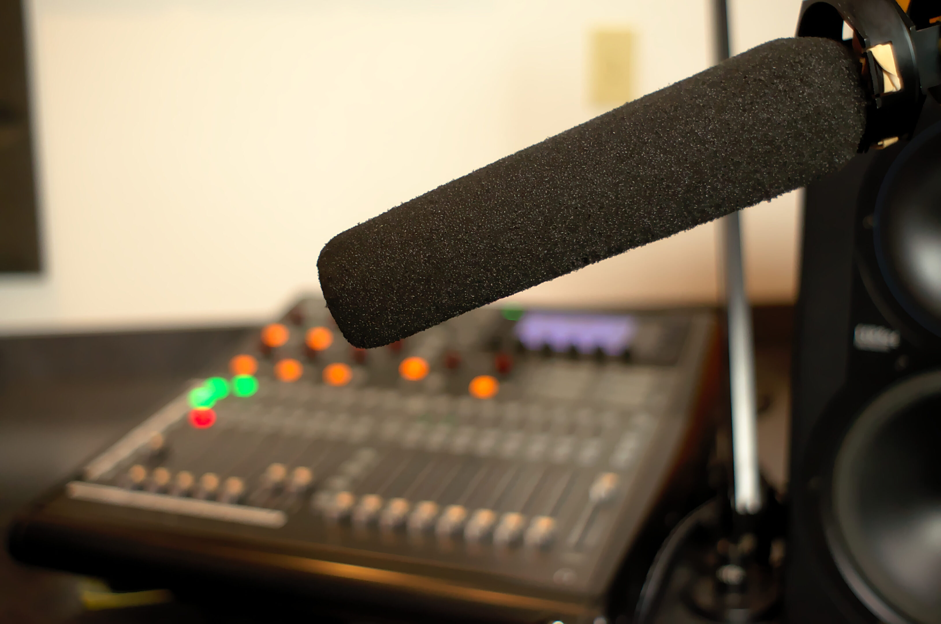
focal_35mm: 42
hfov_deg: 46.5
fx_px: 1096
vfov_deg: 31.8
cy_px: 312
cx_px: 470
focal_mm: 28
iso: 800
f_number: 2.5
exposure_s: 1/100
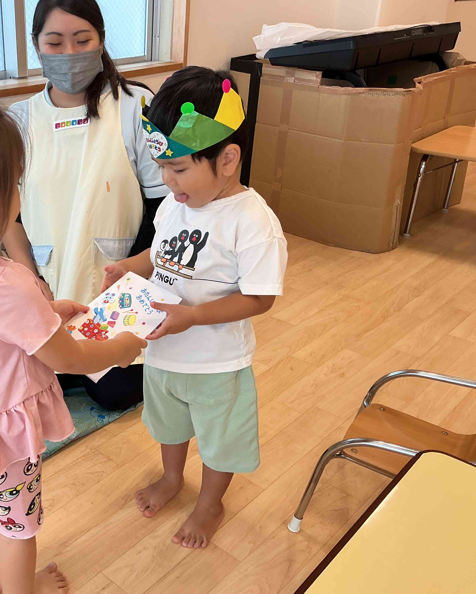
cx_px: 83
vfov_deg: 47.9
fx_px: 669
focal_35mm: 38
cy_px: 296
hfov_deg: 37.5
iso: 32
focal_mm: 3
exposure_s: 1/120
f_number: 1.8
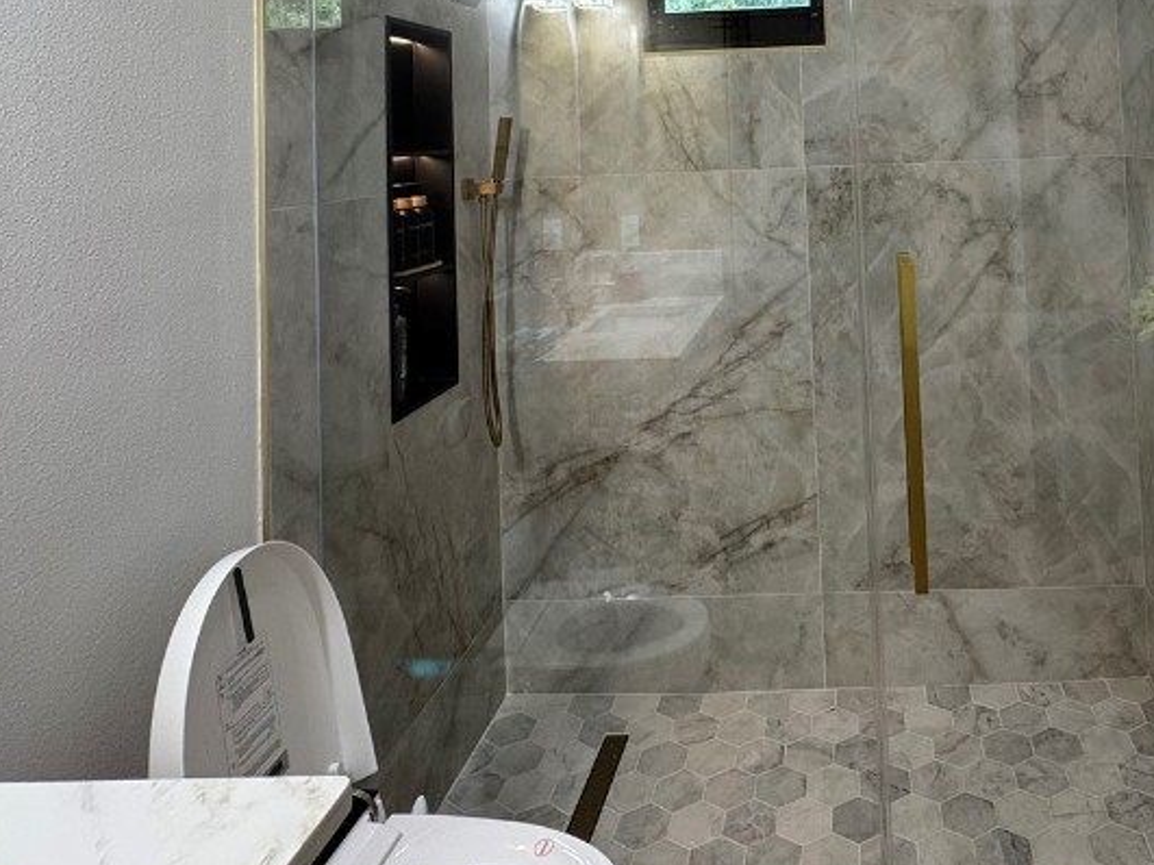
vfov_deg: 46.4
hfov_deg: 62.5
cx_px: 828
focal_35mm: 27
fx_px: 900
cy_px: 89
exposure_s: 1/120
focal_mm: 2.22
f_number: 2.2
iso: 125
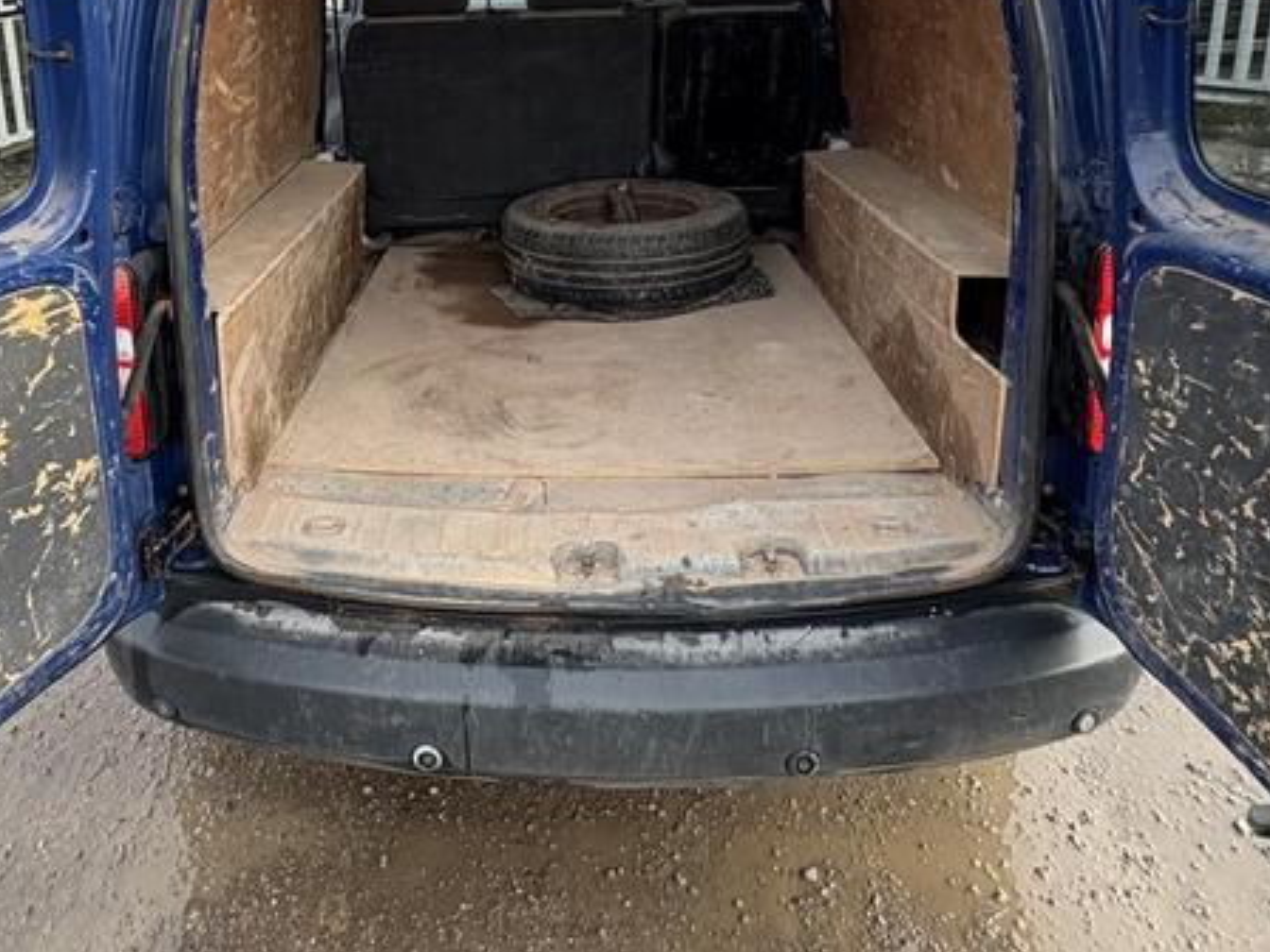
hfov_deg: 62.6
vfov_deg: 46.1
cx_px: 482
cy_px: 142
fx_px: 1027
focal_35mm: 28
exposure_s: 1/99
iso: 100
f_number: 2.2
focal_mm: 2.22
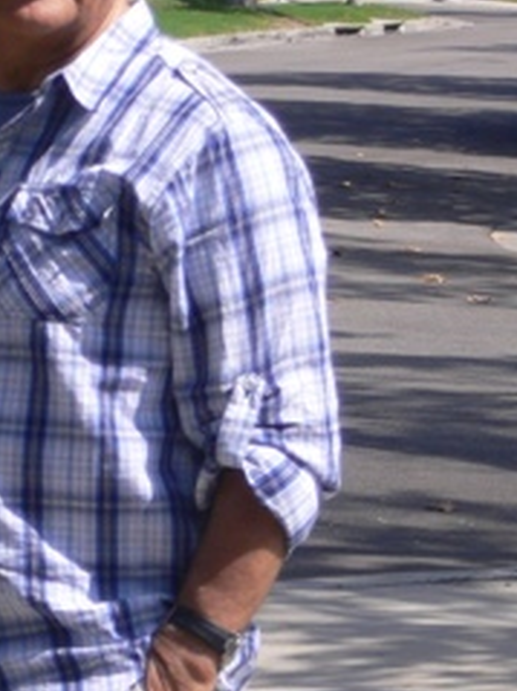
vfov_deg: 7.0
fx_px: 5601
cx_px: 199
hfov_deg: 5.3
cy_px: 500
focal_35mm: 281
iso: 80
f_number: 5
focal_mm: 17.4
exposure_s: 1/320
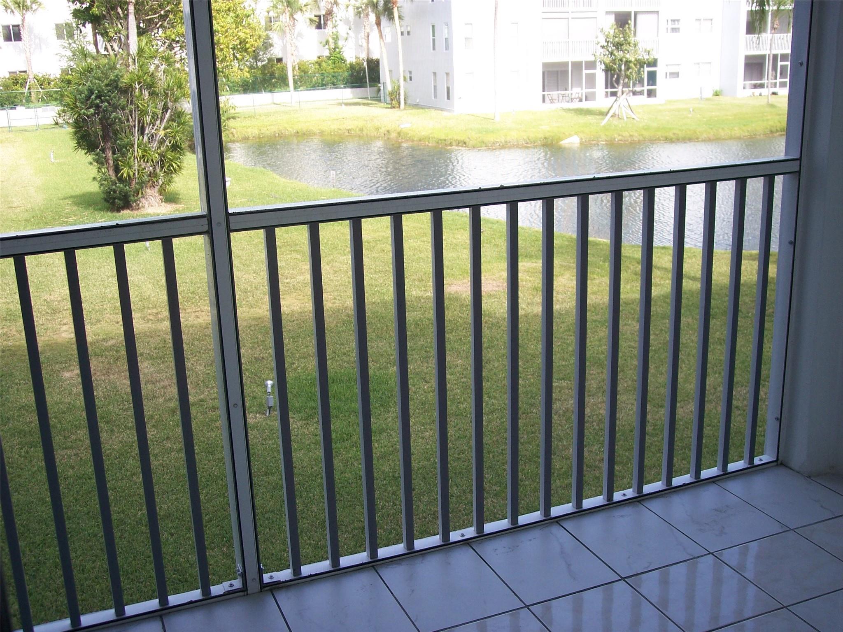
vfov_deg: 36.8
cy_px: 316
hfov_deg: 47.9
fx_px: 950
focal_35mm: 39
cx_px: 422
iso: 100
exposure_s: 1/180
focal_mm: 8
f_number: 3.4
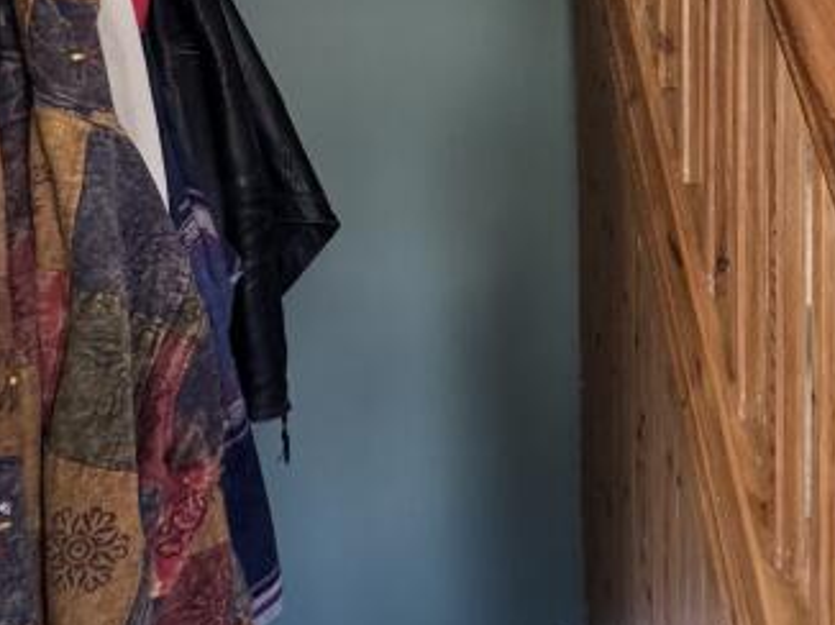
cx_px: 794
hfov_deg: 39.0
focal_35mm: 44
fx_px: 1061
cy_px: 26
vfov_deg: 30.9
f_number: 2.2
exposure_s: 1/60
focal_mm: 2.22
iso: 400
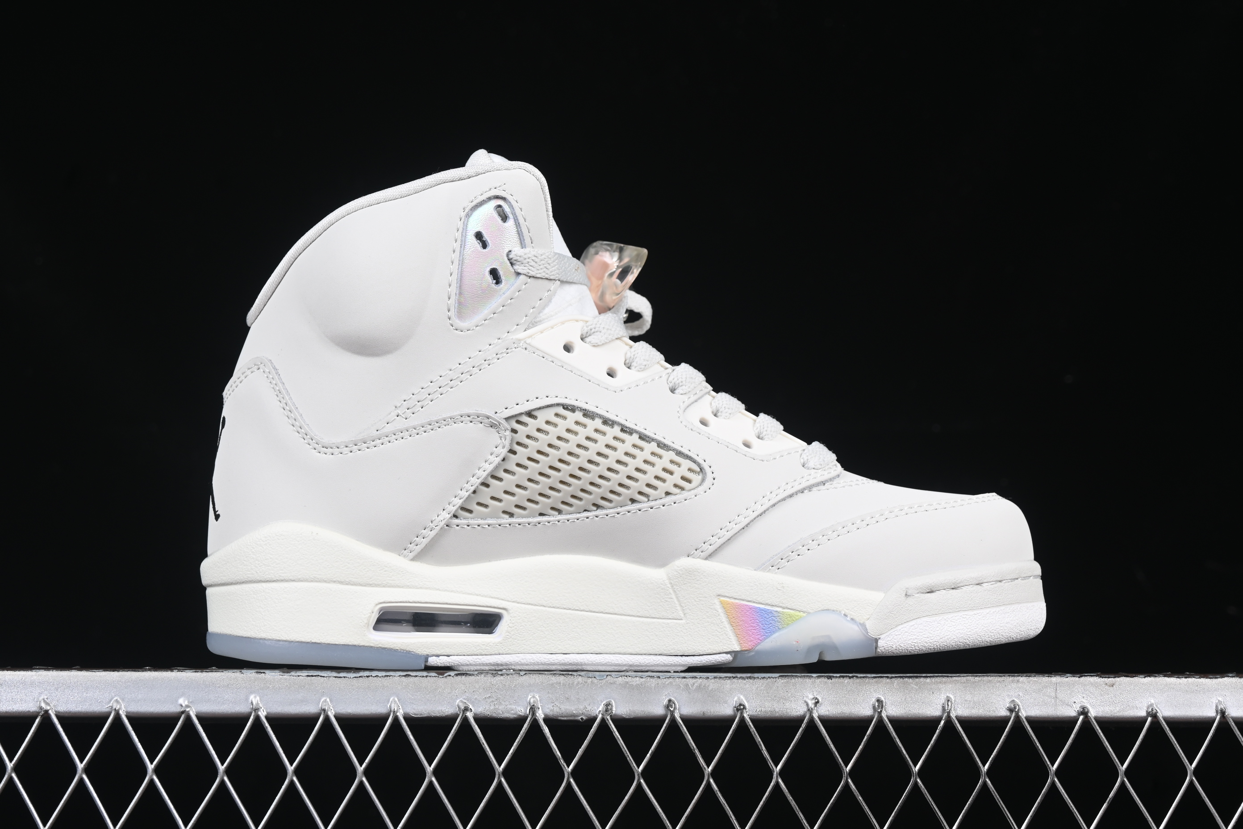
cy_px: 414
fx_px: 2589
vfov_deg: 18.2
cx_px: 622
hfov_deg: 27.0
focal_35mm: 75
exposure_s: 1/80
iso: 160
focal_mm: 50
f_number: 8
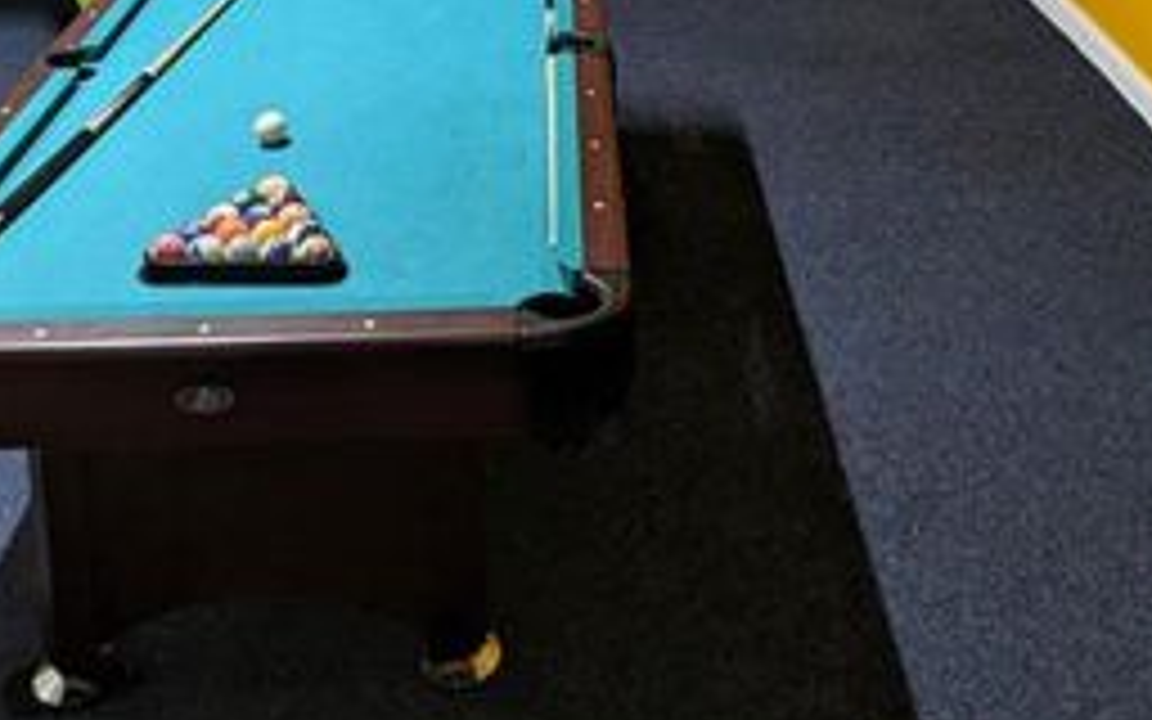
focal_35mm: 38
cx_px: 560
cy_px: -328
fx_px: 1193
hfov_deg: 51.5
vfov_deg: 25.9
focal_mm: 1.95
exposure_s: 1/24
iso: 104
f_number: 2.2
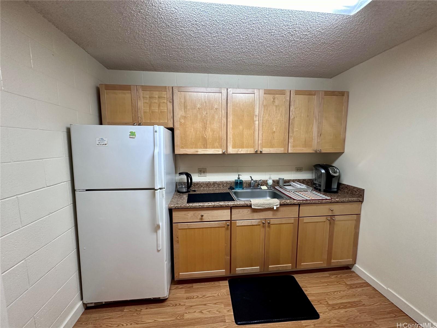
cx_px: 218
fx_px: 177
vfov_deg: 85.7
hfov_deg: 102.1
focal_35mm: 14
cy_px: 164
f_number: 2.2
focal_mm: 2.22
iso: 250
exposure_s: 1/60
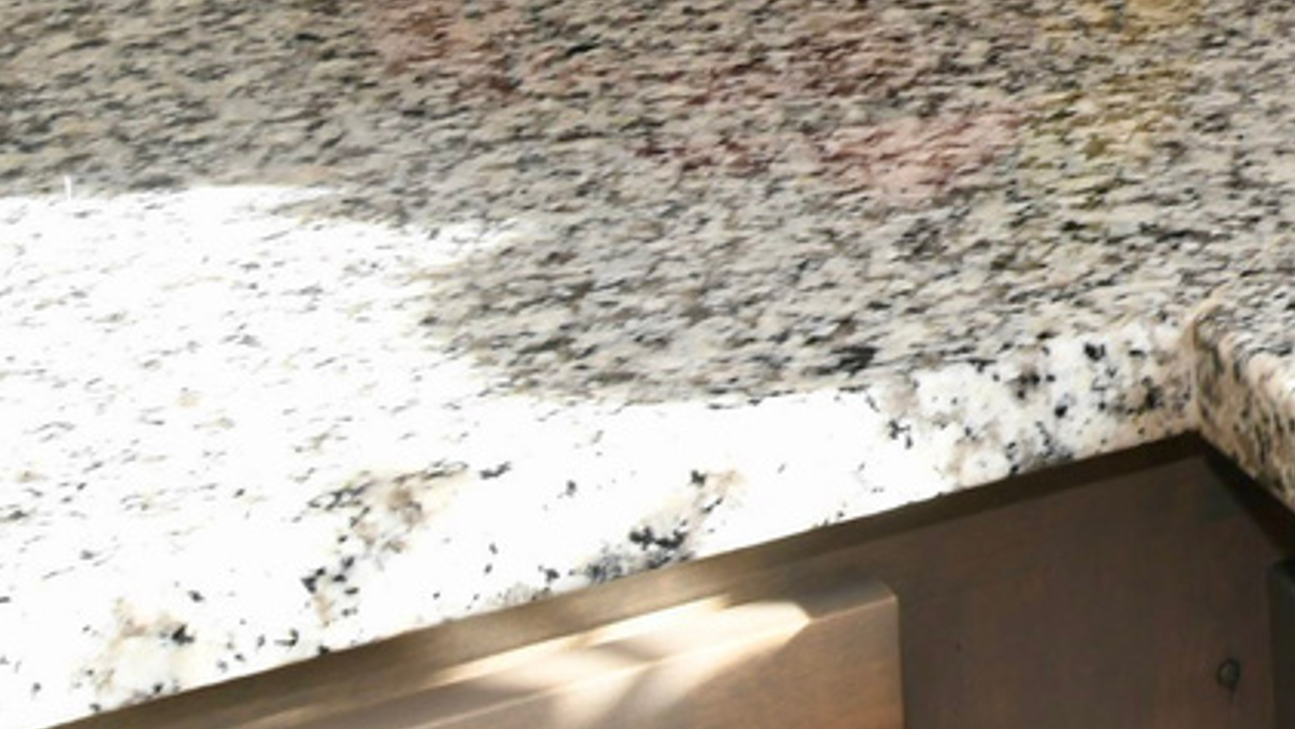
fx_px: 5255
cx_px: 2827
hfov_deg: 12.0
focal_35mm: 153
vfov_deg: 7.6
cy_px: -715
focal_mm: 30
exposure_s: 1/13
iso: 200
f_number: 9
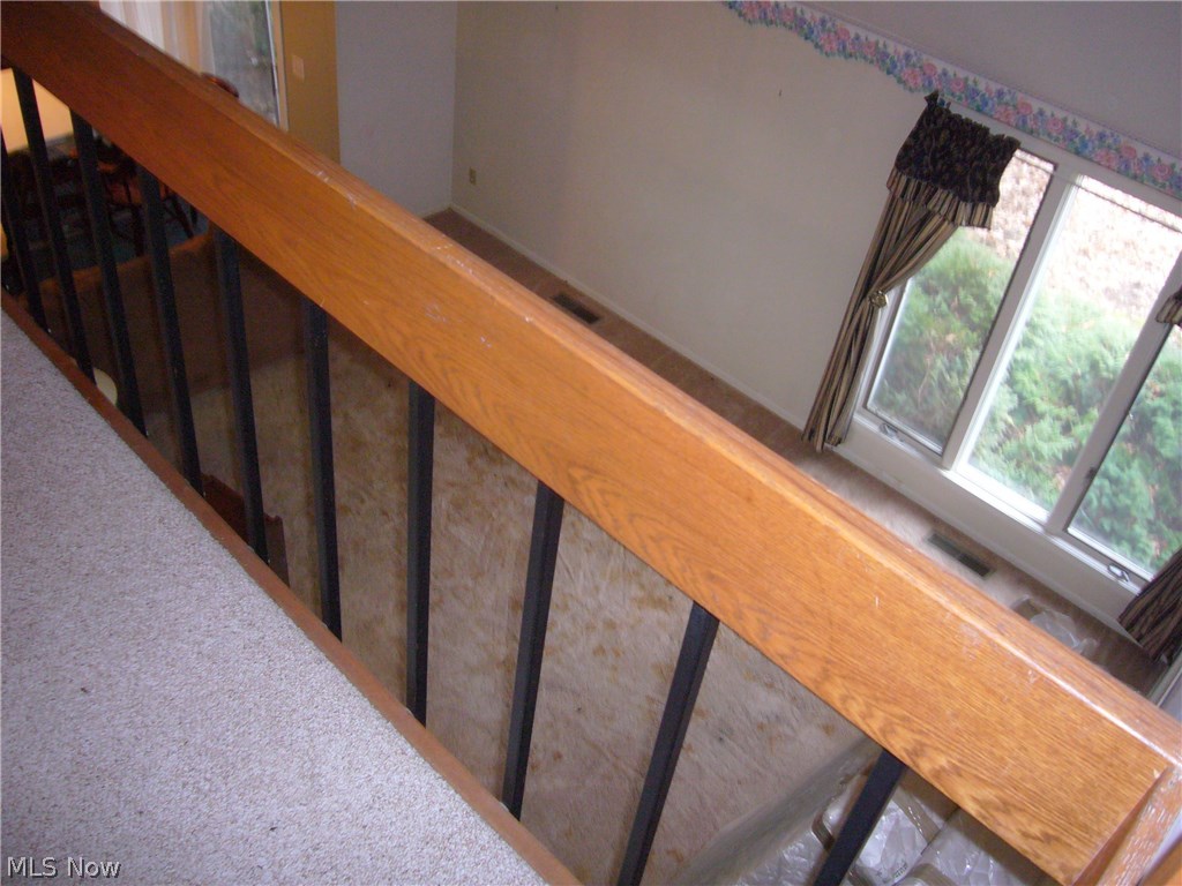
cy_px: 443
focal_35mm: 32
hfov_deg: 56.8
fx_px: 1093
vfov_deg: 44.2
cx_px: 591
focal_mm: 5.2
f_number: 2.9
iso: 160
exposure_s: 1/8
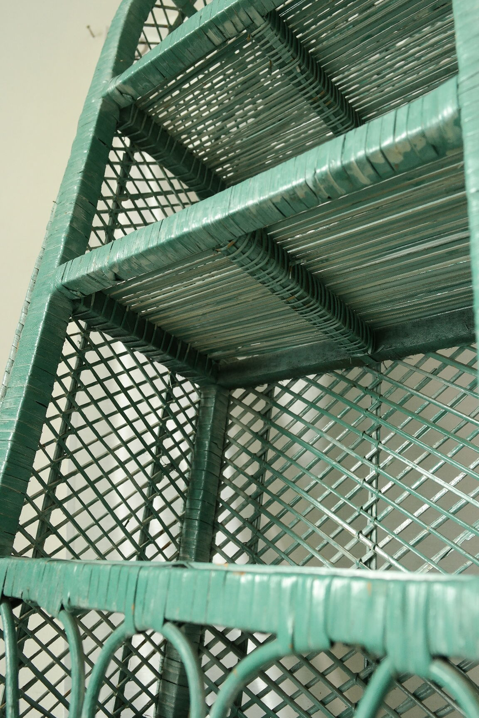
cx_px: 240
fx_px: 599
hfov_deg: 43.6
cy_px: 359
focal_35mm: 30
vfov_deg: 61.9
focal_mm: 20
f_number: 5.6
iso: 800
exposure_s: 1/30
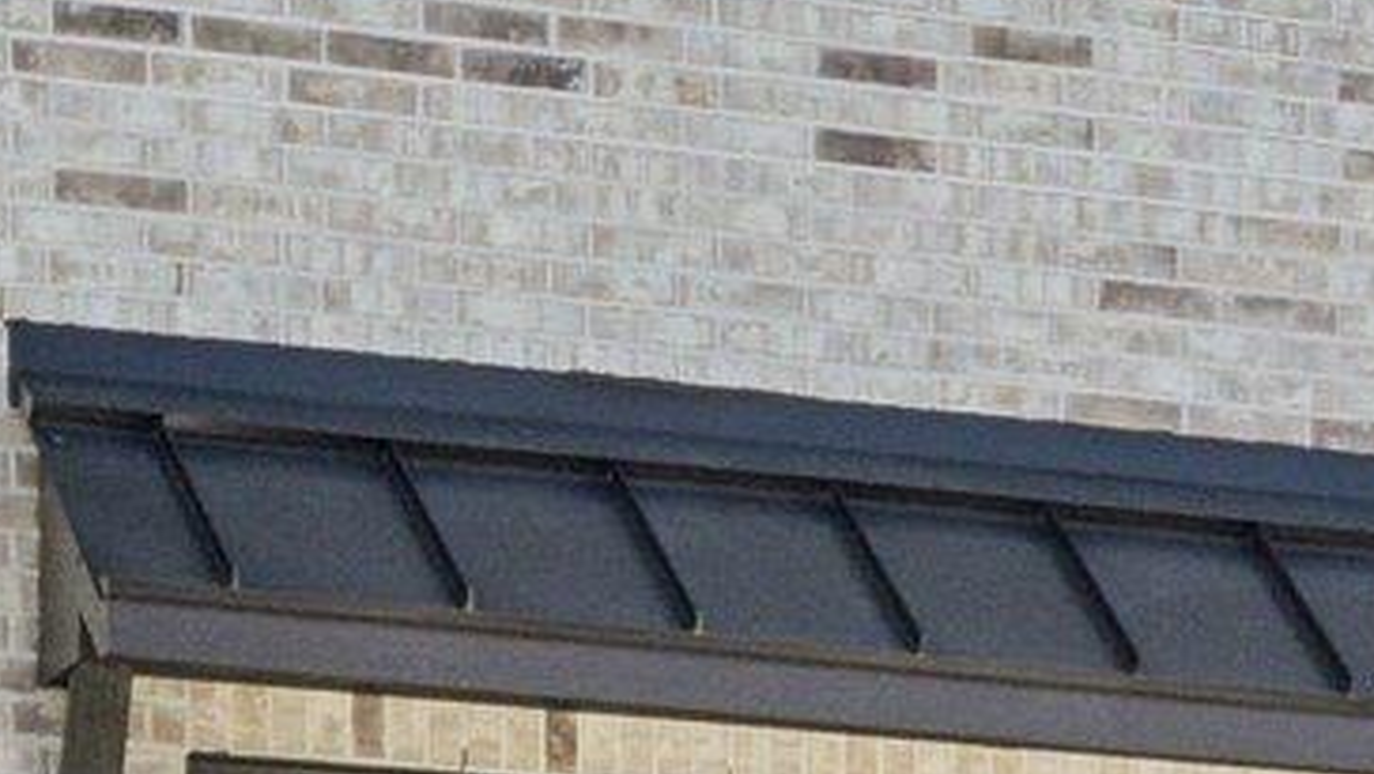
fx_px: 7726
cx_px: 1721
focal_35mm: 212
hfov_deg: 10.0
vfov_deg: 5.7
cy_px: 466
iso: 400
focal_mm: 24
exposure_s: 1/400
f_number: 8
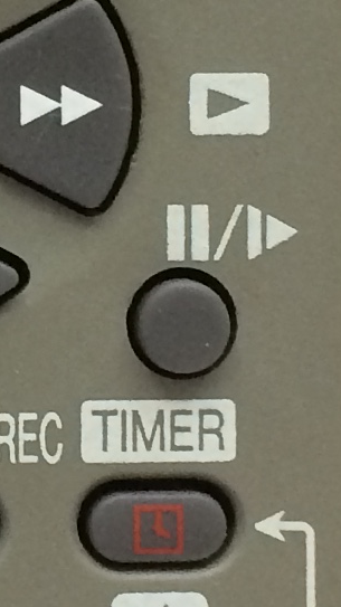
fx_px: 3058
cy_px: 36
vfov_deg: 11.3
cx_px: -154
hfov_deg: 6.3
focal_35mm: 190
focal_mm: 4.15
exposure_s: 1/33
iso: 200
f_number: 2.2
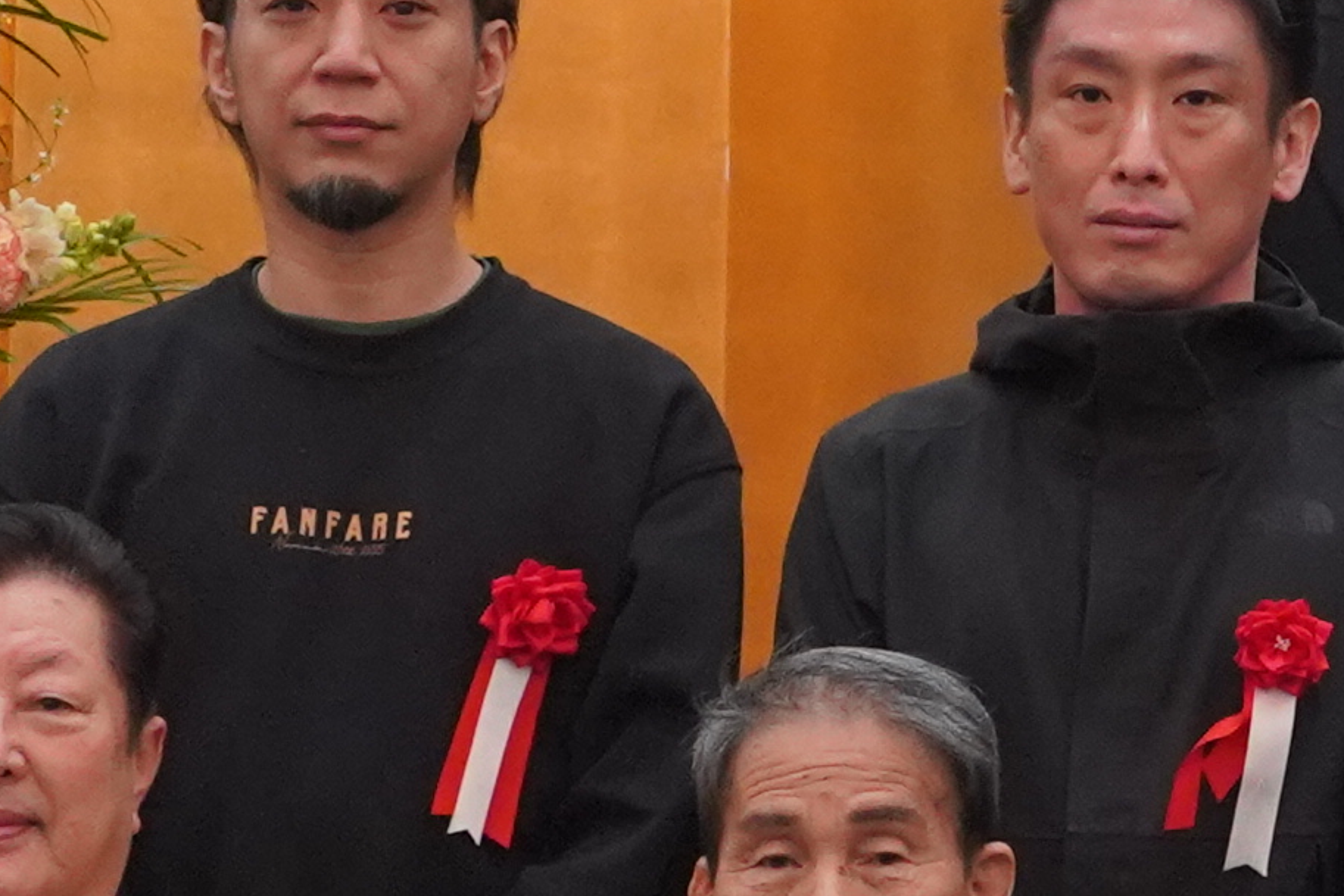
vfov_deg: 4.3
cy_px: -175
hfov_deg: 6.2
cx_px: 2712
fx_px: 12022
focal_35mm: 322
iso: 4000
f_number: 5.6
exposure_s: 1/160
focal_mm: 49
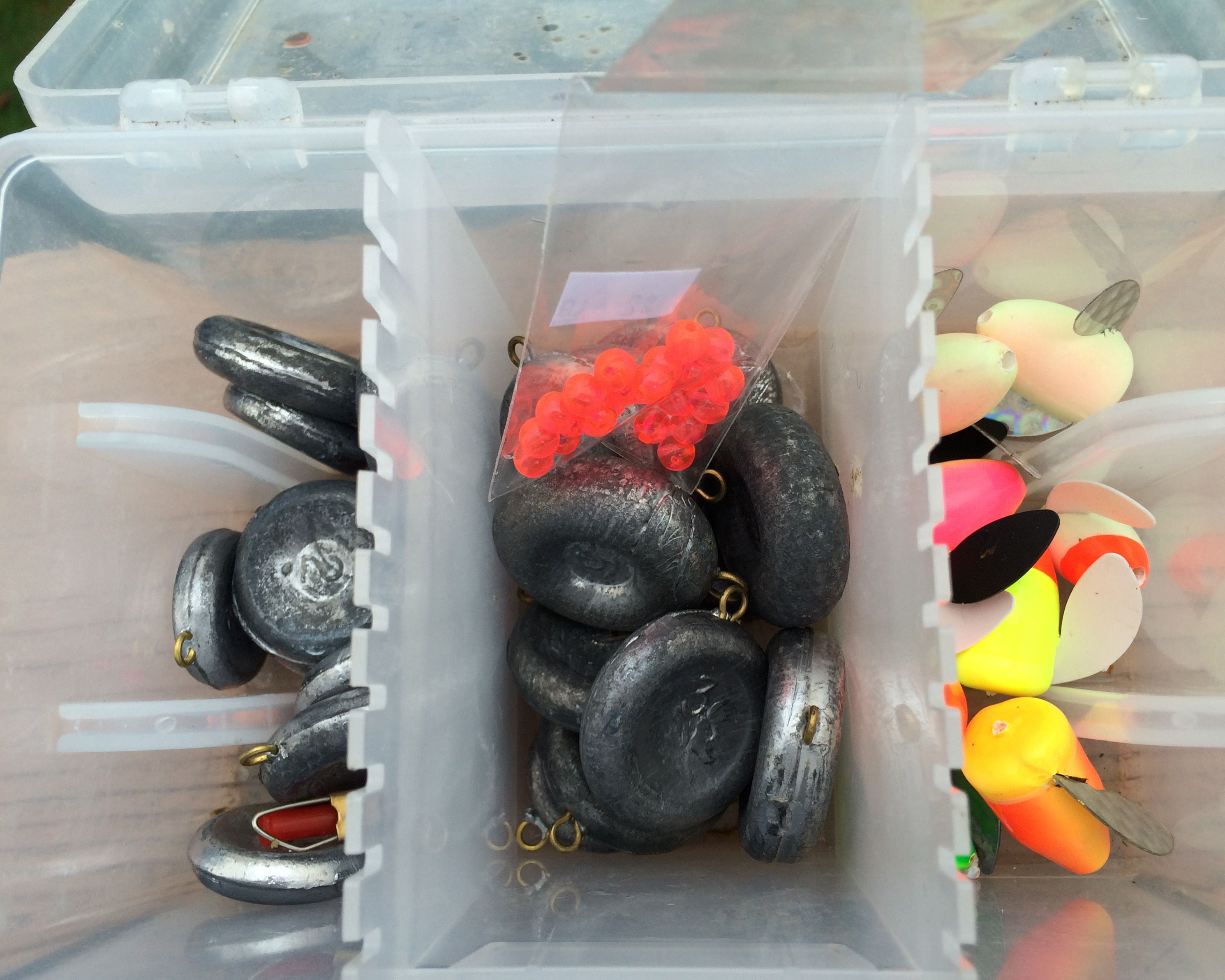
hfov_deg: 57.1
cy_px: 492
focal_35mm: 31
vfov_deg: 47.1
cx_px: 656
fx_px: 1124
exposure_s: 1/297
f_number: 2.2
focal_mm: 4.15
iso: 32
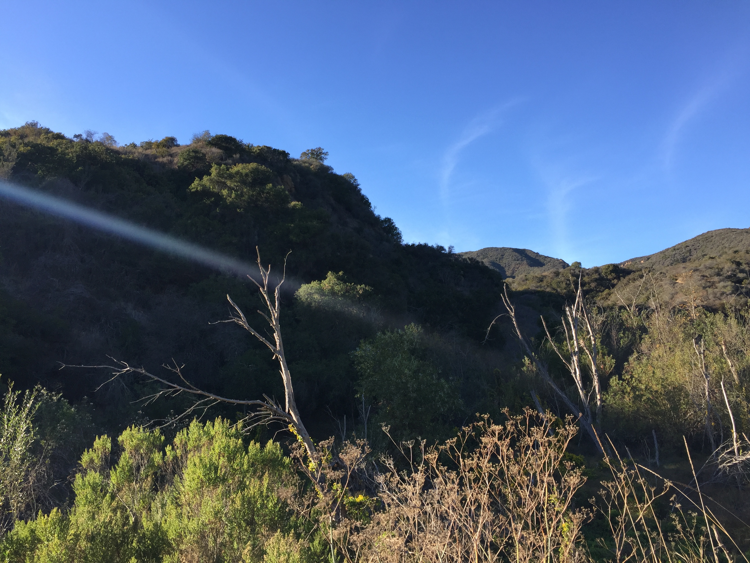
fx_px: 628
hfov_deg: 61.7
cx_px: 375
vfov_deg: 48.2
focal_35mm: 29
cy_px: 282
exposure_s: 1/581
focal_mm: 4.15
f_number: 2.2
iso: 32
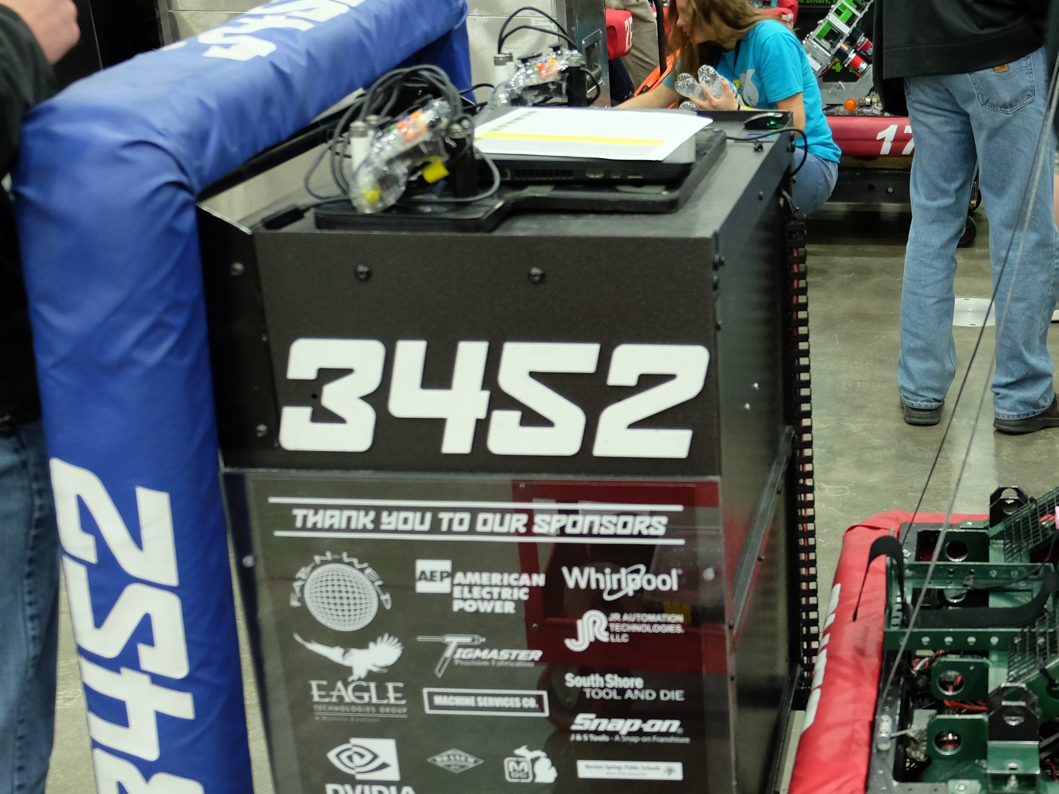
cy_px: 575
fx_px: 1591
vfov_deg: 27.7
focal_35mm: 52
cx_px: 929
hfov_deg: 35.0
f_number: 2.8
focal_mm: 18
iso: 800
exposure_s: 1/30
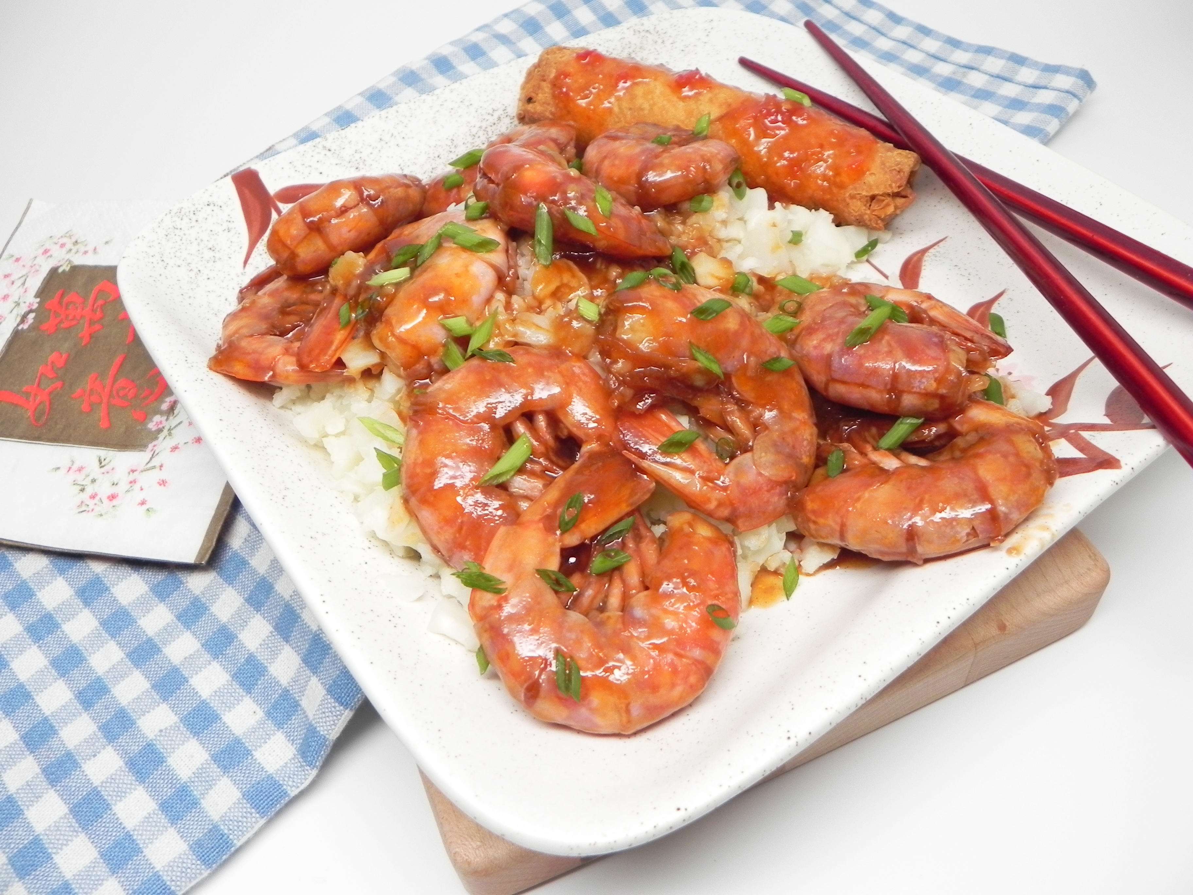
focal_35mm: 29
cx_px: 596
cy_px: 448
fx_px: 999
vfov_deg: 48.2
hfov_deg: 61.7
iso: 160
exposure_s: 1/38.5
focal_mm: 5.2
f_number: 2.8
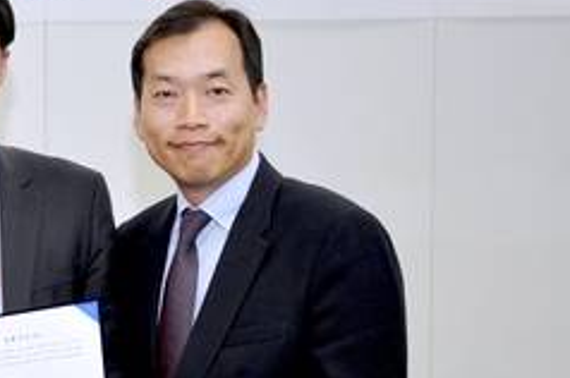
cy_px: 231
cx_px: -57
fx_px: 1502
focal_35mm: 95
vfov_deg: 14.3
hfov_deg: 20.5
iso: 400
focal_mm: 26
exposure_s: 1/60
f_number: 4
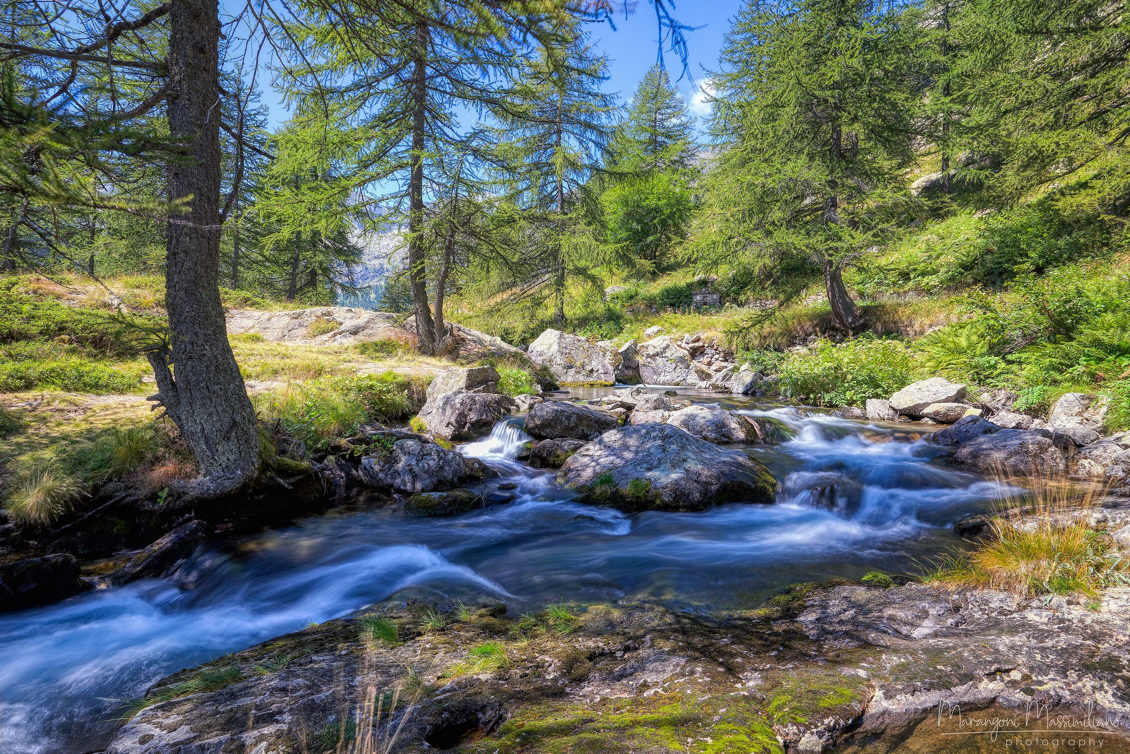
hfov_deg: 86.9
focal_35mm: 19
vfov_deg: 64.6
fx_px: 596
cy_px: 365
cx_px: 546
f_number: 11
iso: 100
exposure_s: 1/1.59
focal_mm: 18
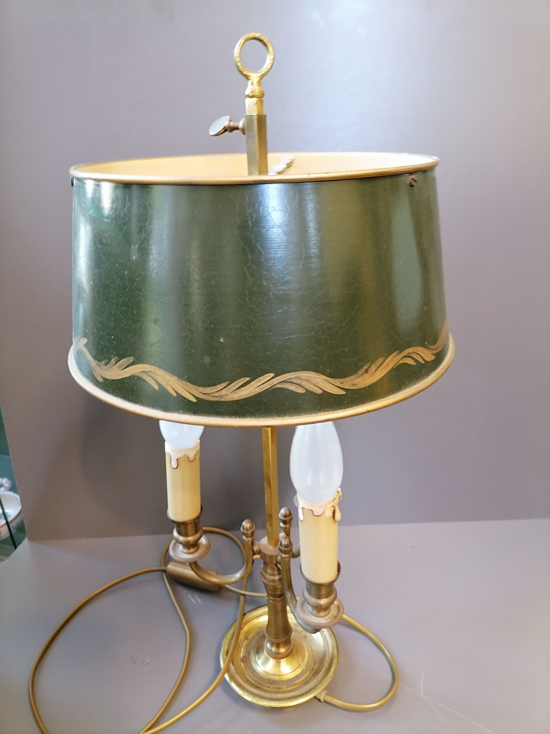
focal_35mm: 26
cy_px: 367
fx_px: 551
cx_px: 275
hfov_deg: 53.1
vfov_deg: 67.3
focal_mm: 5.4
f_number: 1.8
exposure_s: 1/33.3
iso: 320
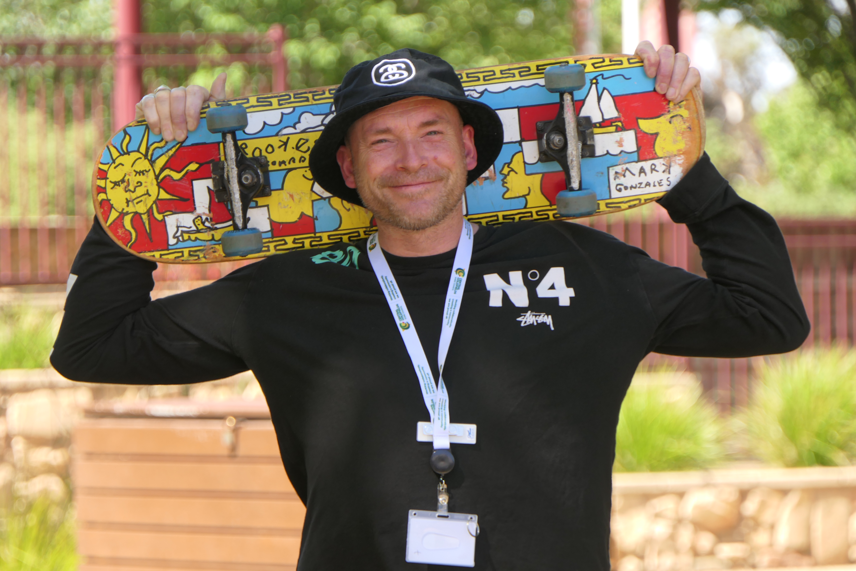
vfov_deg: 4.4
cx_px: 428
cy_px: 286
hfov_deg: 6.6
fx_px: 7442
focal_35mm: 313
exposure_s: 1/250
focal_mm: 114.8
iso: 200
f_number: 4.5
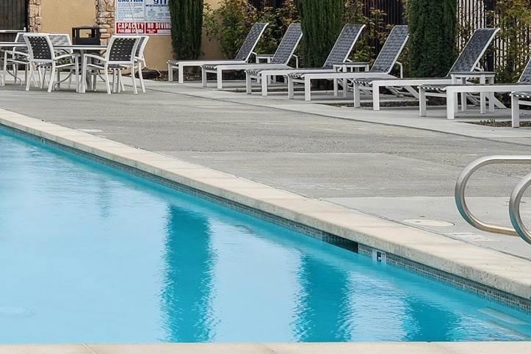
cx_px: -282
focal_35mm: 102
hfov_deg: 17.8
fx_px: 1504
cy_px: -5
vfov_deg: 13.2
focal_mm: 24
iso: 200
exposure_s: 1/1000
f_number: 7.1
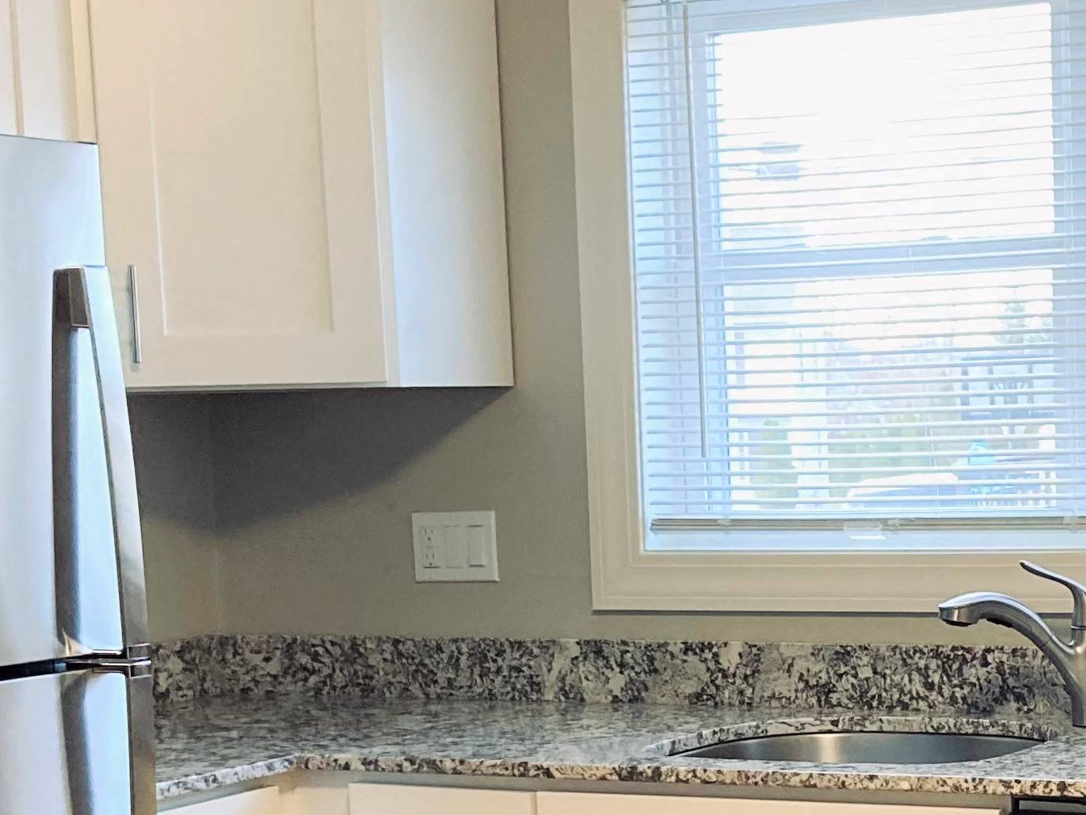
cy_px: 742
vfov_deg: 17.3
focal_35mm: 84
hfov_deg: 22.8
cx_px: 941
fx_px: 2635
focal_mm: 3.99
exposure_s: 1/60
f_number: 1.8
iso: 160
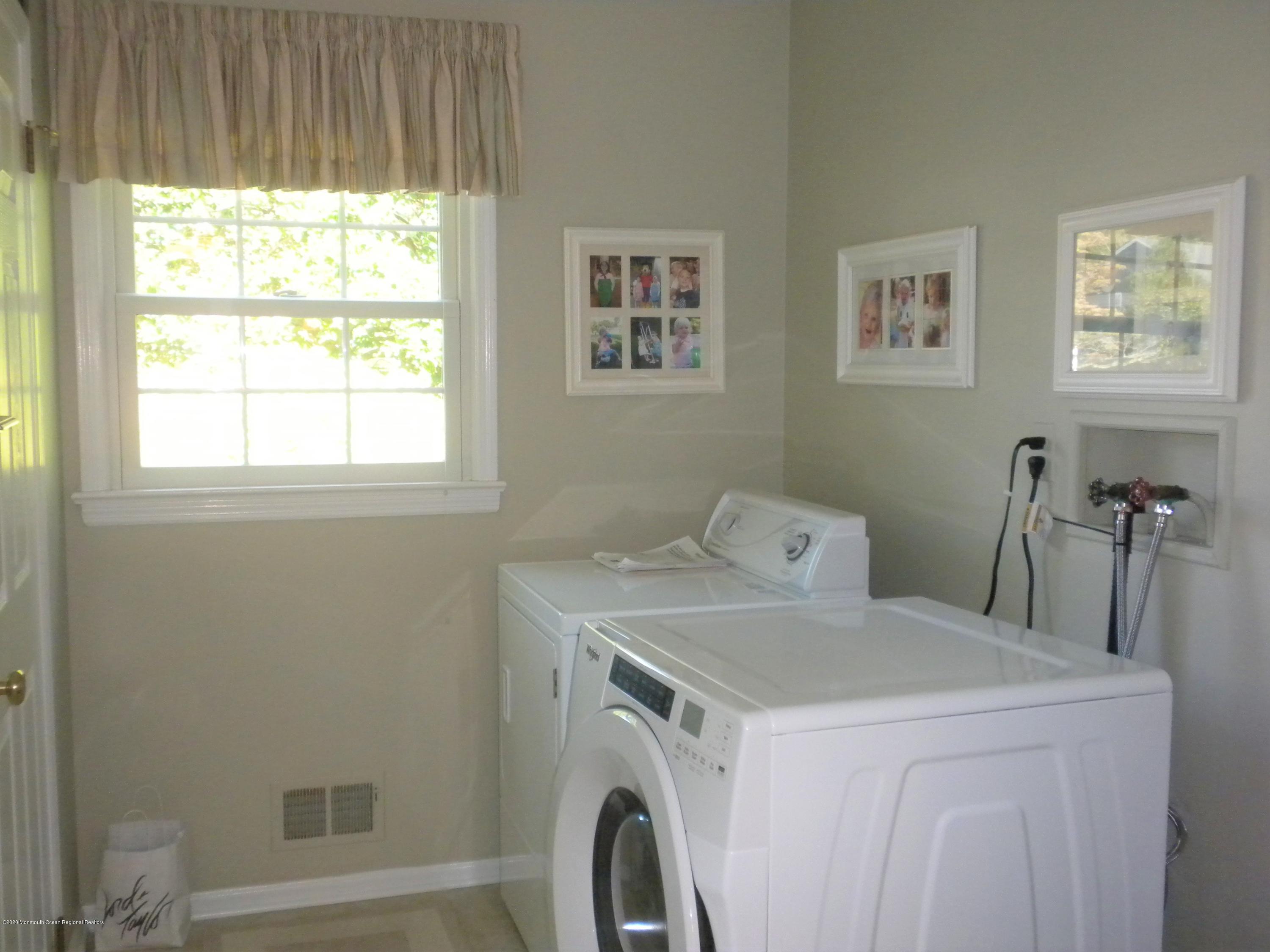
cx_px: 635
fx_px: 1357
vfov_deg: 38.7
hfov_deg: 50.1
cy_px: 476
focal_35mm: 37
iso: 400
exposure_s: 1/30
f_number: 3.5
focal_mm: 6.6
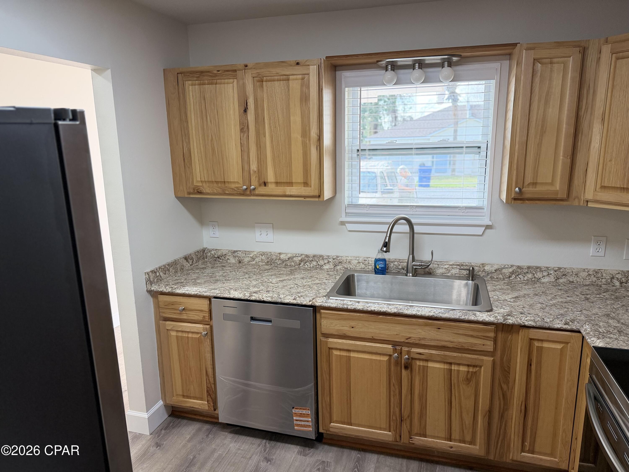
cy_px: 236
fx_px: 436
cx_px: 314
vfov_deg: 56.8
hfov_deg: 71.6
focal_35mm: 24
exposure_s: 1/228
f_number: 1.78
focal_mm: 6.76
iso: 200
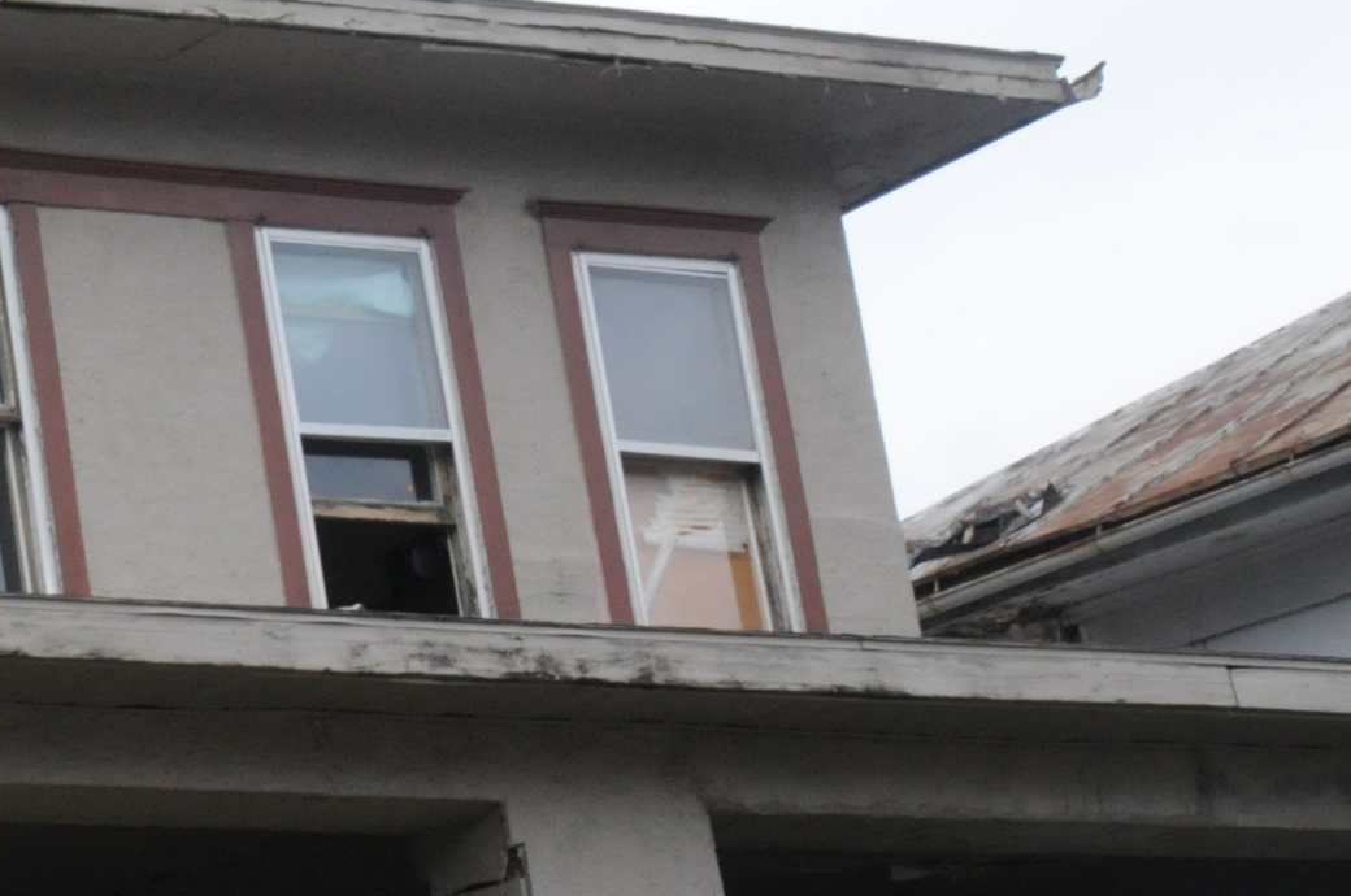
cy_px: 899
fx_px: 3709
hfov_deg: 16.5
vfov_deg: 13.6
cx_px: -1237
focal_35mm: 99
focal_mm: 16
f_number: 9
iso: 800
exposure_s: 1/640
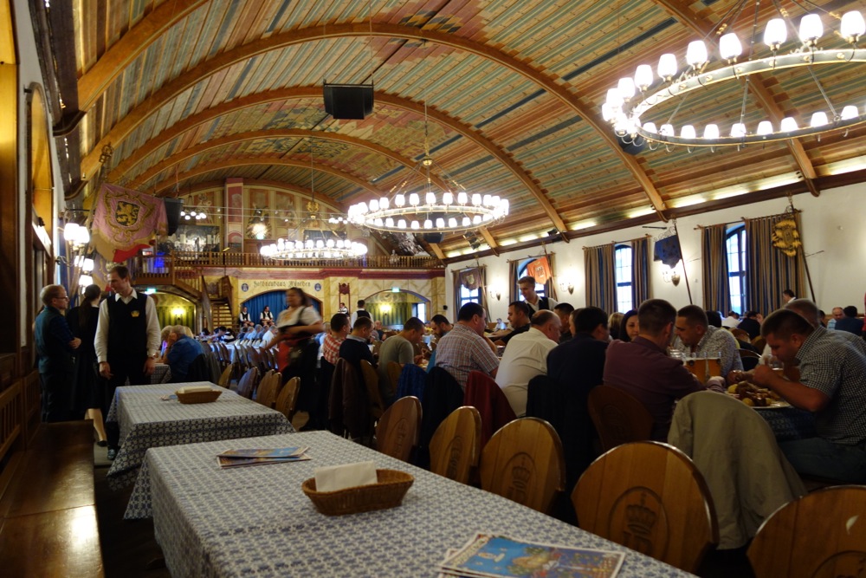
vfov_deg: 46.4
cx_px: 433
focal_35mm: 28
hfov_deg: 65.5
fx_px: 674
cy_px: 289
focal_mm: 10.4
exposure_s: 1/30
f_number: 1.8
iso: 400
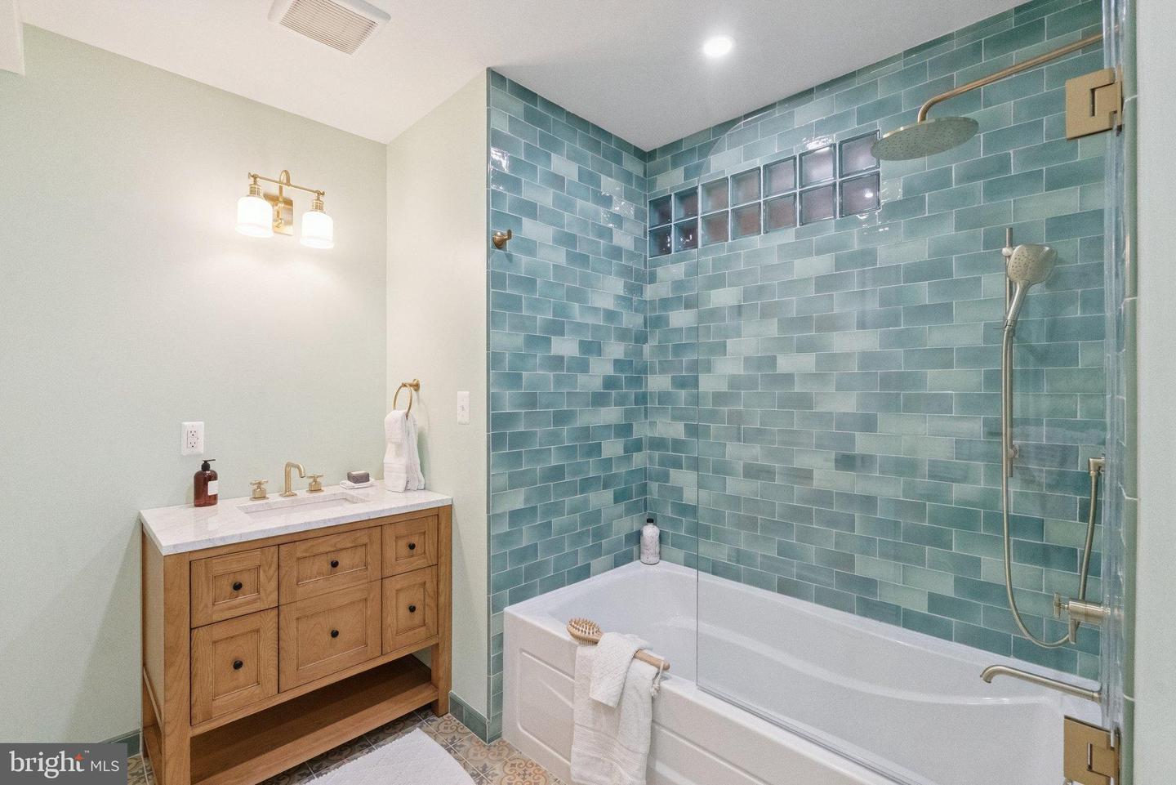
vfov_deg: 73.8
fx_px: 523
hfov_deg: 96.7
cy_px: 392
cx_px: 588
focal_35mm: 16
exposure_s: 1/160
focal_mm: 16
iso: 8000
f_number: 10
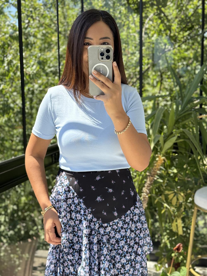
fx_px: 383
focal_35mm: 48
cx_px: 104
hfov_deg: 30.3
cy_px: 138
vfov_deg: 39.7
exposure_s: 1/243
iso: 64
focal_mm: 6.76
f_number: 1.78
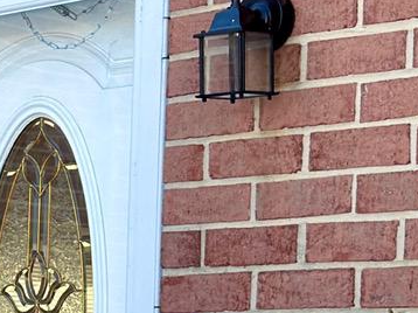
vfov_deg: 7.2
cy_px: 311
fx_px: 2486
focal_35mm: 206
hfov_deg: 8.8
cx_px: -539
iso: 64
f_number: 1.78
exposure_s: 1/833
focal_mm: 6.76
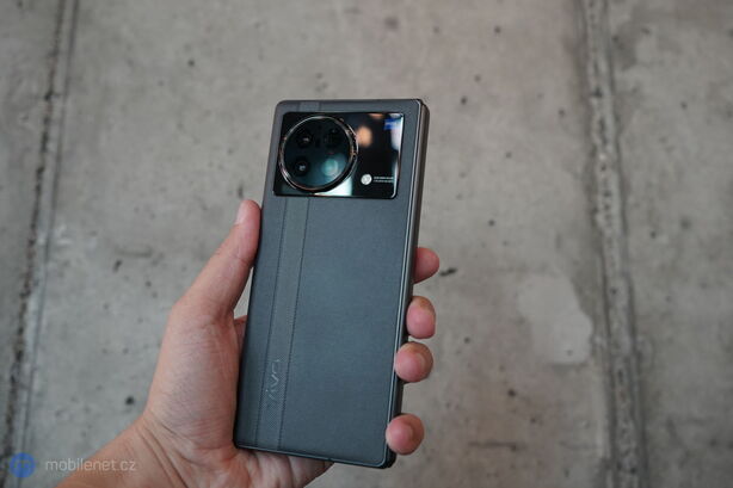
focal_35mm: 36
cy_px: 244
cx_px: 366
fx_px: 733
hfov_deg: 53.1
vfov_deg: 36.9
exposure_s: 1/125
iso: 2500
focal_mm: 36
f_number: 5
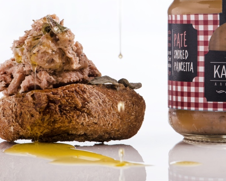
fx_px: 1345
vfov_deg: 7.7
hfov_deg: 9.6
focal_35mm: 201
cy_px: 66
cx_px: 135
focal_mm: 105
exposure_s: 1/250
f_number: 16
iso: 200
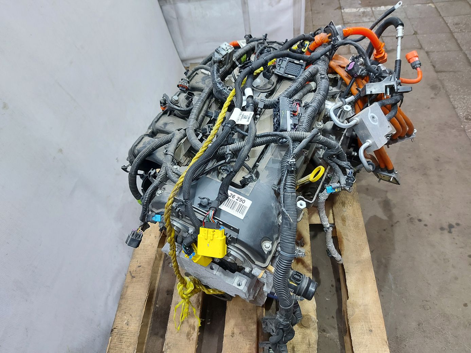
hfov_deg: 71.6
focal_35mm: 24
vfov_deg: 56.8
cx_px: 236
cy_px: 176
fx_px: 327
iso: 200
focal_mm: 5.23
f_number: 1.8
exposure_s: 1/50
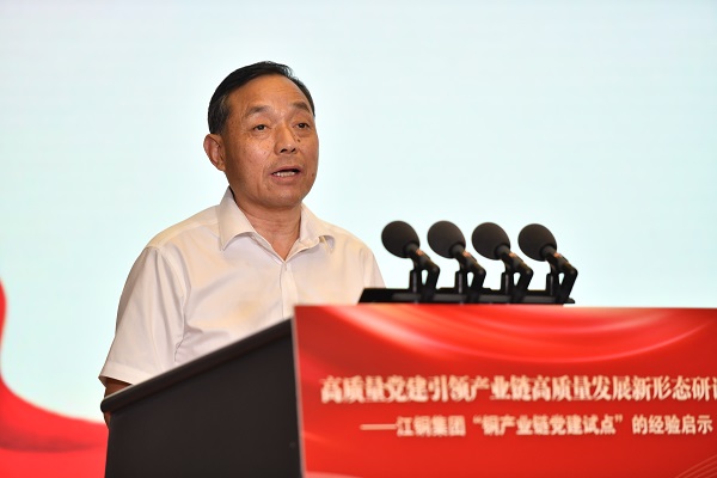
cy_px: 239
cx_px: 358
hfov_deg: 11.4
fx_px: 3585
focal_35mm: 180
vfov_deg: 7.6
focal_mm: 180
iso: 800
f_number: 2.8
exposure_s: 1/200
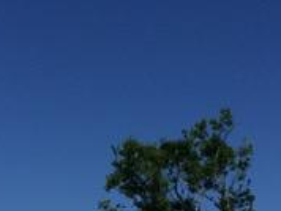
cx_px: 131
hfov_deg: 18.9
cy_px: 299
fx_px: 845
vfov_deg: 13.6
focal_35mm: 104
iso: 32
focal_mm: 4.15
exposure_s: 1/4115
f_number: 2.2
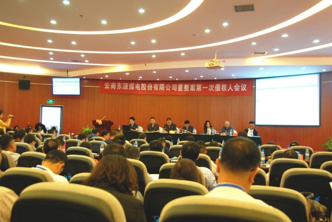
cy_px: 111
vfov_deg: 36.9
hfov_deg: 53.1
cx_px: 166
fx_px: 332
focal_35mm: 36
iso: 1000
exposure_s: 1/40
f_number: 3.8
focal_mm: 24
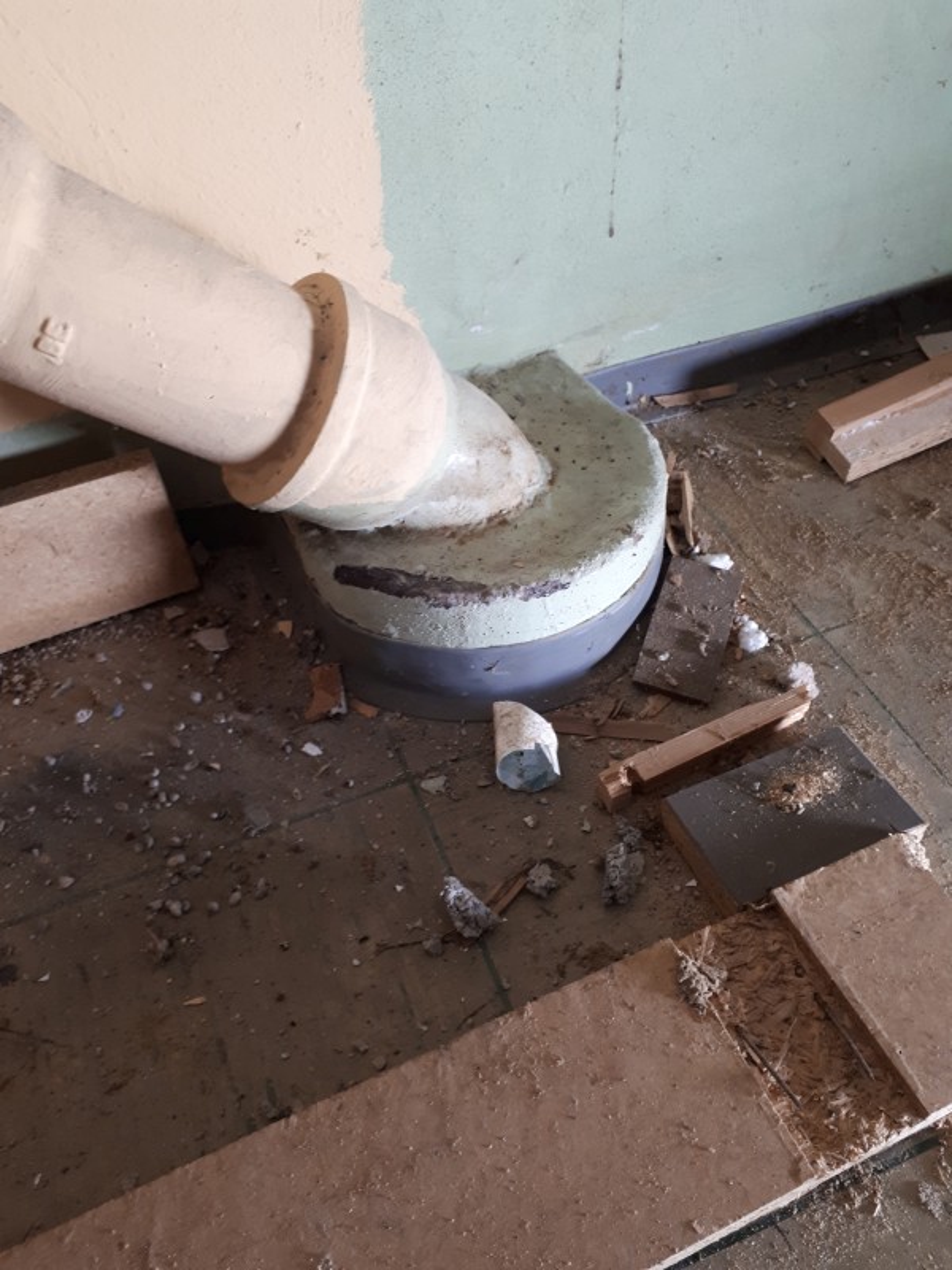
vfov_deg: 65.3
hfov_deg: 51.4
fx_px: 990
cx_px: 476
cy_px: 635
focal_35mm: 27
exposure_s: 1/33
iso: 80
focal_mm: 3.6
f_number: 1.9
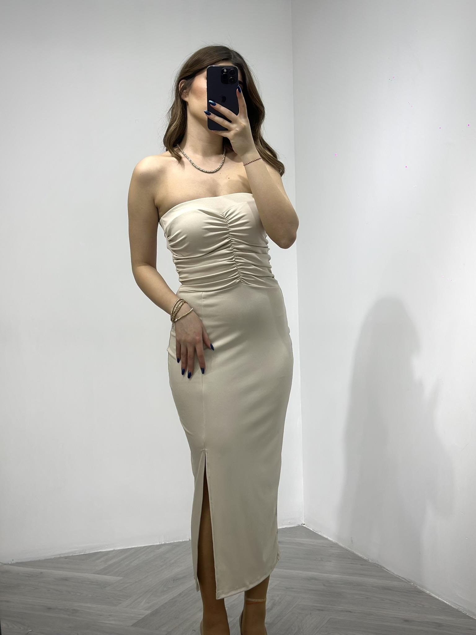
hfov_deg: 30.3
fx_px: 880
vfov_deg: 39.7
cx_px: 238
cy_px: 318
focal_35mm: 48
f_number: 1.78
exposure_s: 1/439
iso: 80
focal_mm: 6.86
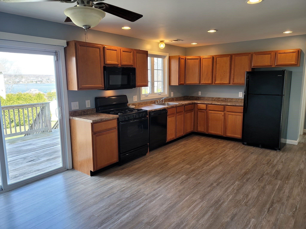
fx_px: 221
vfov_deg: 54.9
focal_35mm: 25
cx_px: 153
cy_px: 114
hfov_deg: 69.4
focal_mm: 7
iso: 80
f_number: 1.8
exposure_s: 1/120
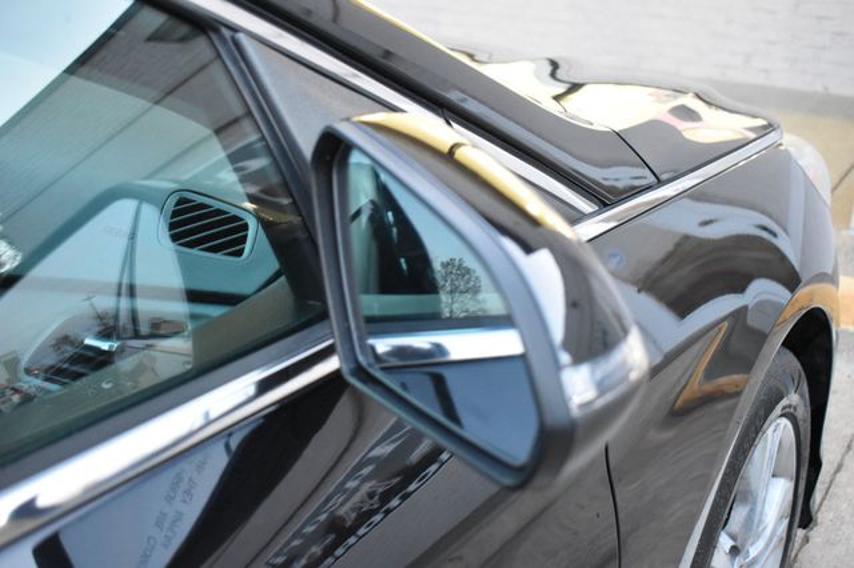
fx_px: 1102
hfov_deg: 42.3
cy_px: 284
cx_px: 427
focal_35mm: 46
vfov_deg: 28.9
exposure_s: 1/40
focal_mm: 31
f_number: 4.2
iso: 3200
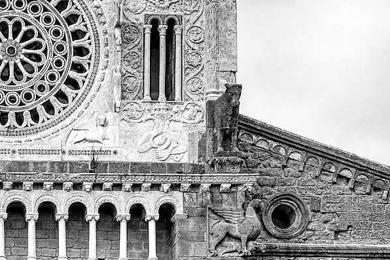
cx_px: -48
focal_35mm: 137
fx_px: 1484
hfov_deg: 14.6
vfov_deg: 9.9
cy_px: 318
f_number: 5.6
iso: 200
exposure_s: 1/250
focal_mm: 22.7
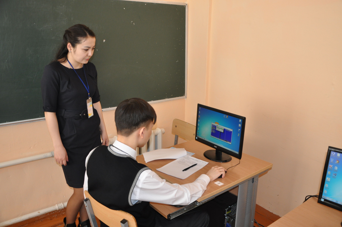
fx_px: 299
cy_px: 114
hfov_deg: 59.6
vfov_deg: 41.6
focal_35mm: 32
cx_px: 171
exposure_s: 1/125
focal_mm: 21
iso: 800
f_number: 3.8
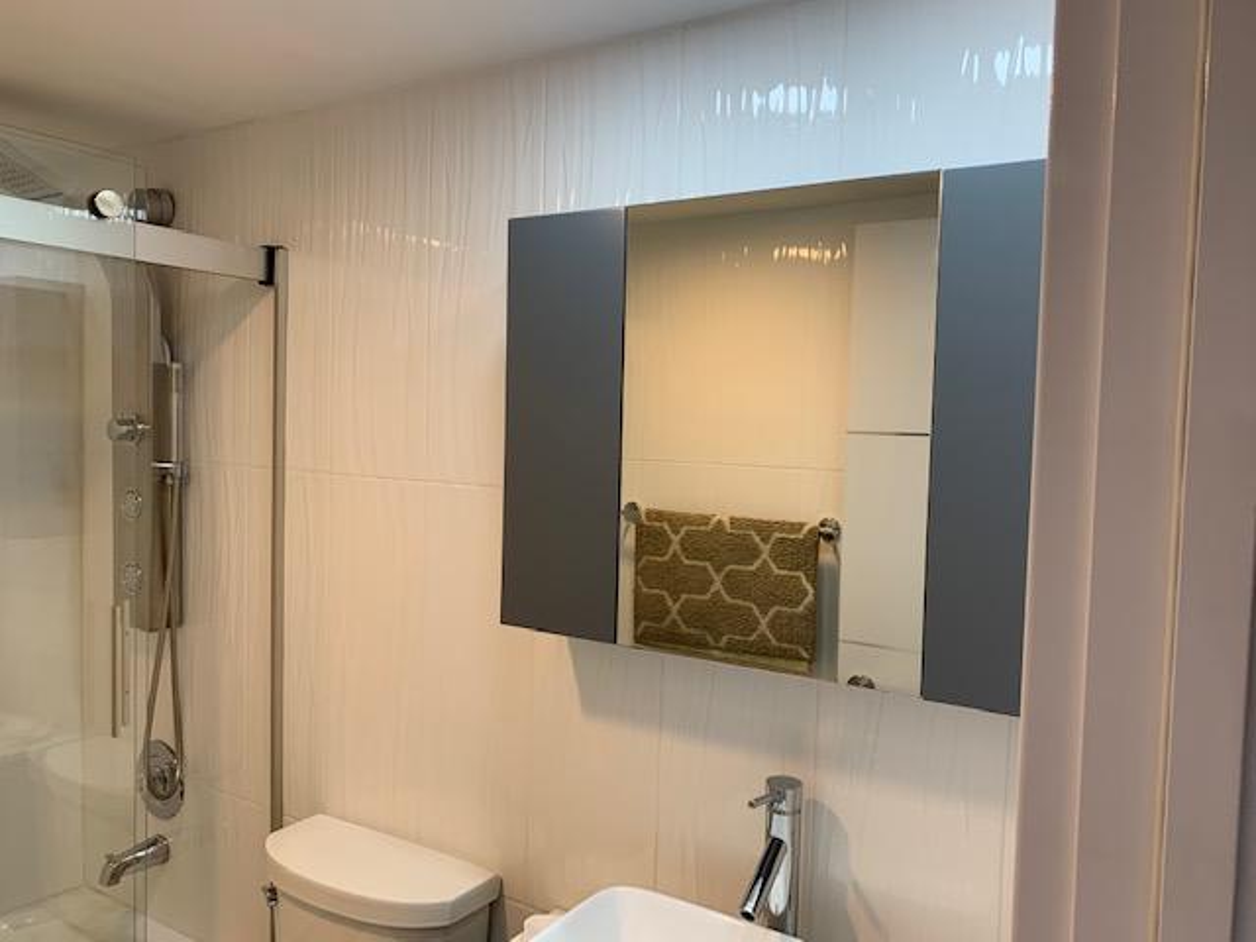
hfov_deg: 67.3
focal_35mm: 26
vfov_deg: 53.1
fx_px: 943
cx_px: 628
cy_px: 471
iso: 64
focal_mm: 4.25
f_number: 1.8
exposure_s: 1/120
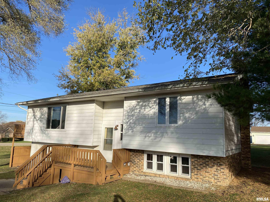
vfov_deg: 53.1
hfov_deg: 67.3
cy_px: 101
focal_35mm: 26
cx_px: 135
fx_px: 203
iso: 32
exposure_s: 1/2513
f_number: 1.8
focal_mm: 4.25
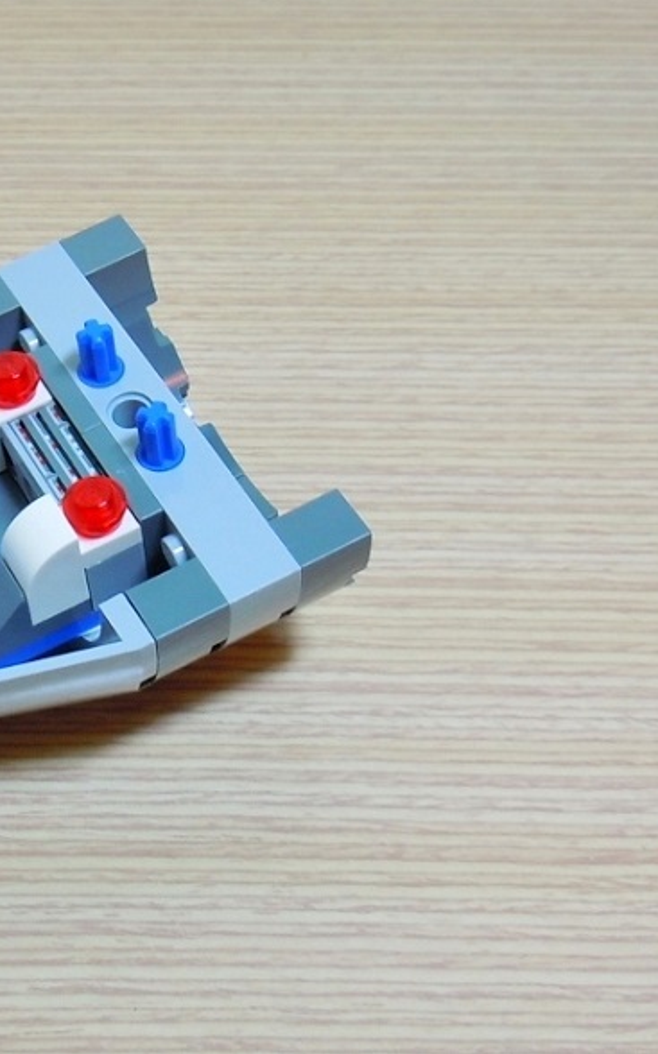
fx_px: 1235
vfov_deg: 46.2
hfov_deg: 27.5
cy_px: 522
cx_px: -48
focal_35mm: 43
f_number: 3.5
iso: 100
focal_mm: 5.4
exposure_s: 1/13
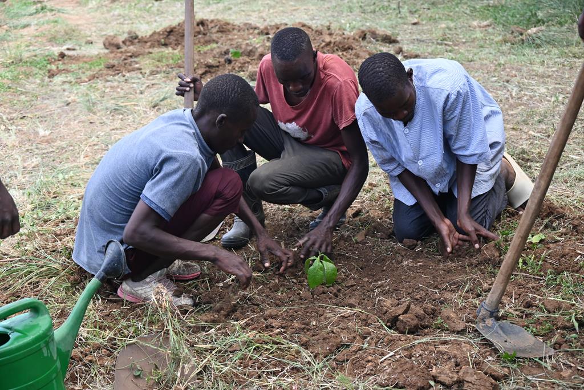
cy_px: 195
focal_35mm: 64
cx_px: 292
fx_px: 1039
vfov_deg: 21.3
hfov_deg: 31.4
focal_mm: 64
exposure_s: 1/160
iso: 400
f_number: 6
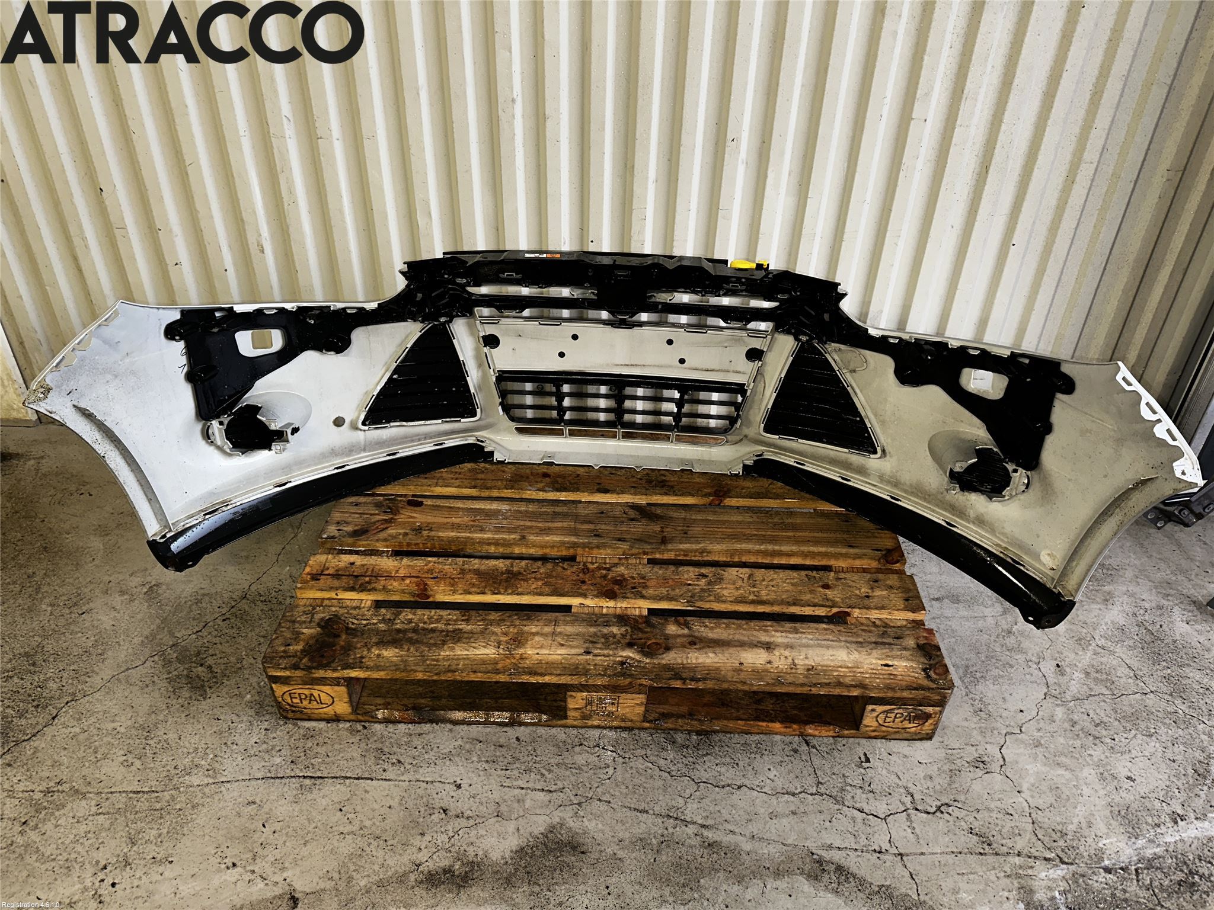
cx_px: 607
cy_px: 455
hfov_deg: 71.6
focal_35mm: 24
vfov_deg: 56.8
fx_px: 842
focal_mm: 6.86
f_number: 1.78
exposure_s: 1/25
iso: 80
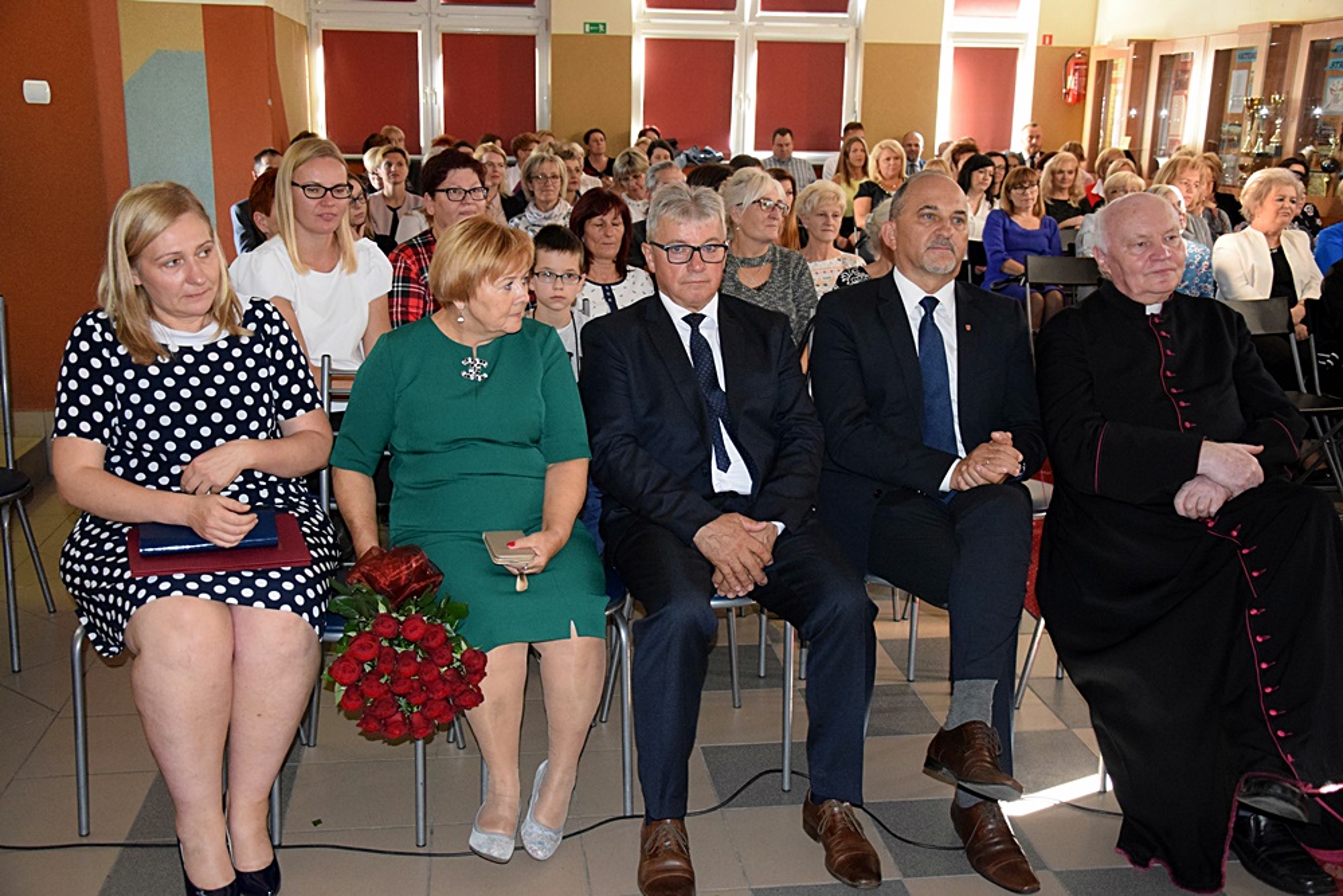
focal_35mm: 36
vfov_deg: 36.9
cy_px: 448
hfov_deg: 53.1
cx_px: 672
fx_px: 1343
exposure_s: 1/60
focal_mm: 24
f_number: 3.8
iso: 3200
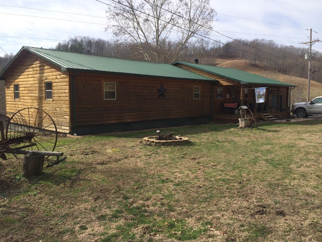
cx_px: 161
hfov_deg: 60.0
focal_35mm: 30
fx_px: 279
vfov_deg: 46.8
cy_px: 121
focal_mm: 4.12
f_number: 2.2
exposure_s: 1/1709
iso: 40
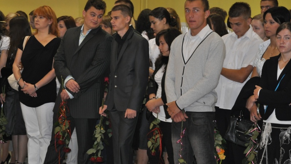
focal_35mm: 135
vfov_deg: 9.0
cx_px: 145
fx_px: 1038
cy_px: 88
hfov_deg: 16.0
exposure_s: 1/60
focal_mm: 85
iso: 800
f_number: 5.6
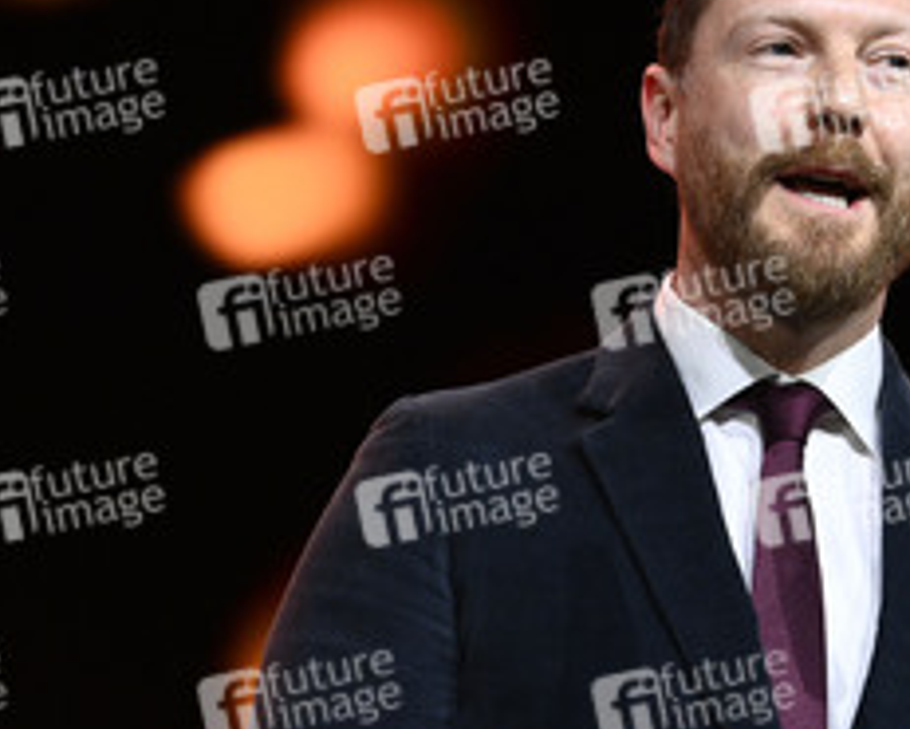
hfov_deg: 6.4
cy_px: 402
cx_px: 747
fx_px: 8137
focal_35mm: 302
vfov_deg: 5.1
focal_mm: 165
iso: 4000
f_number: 4
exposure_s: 1/250
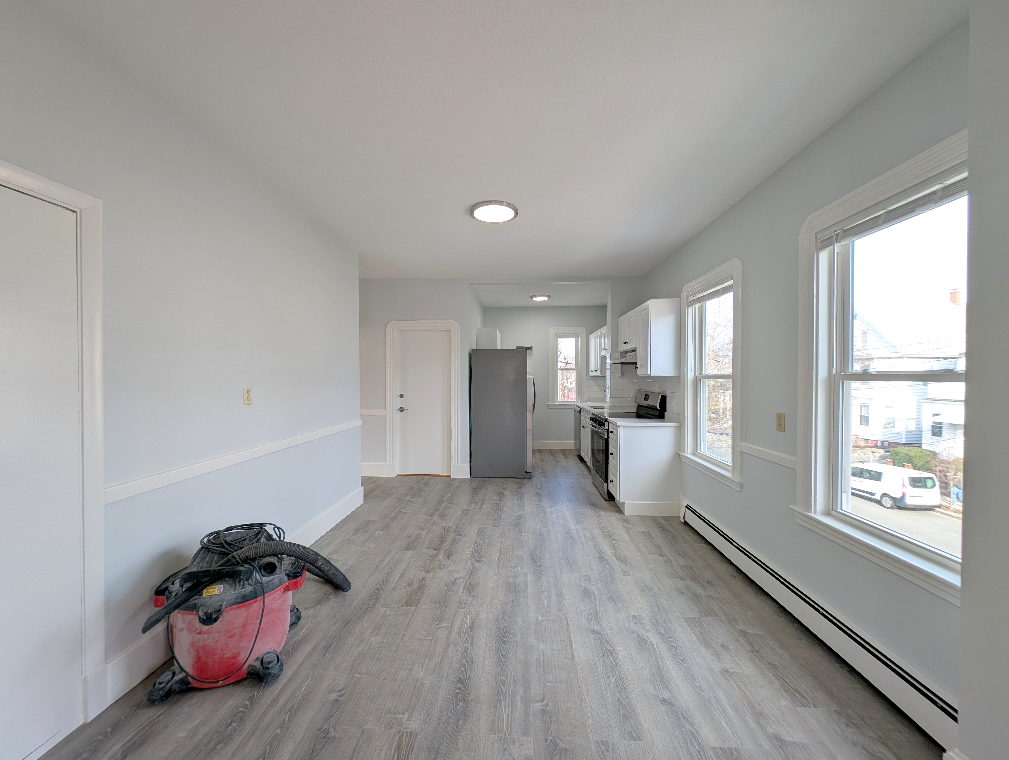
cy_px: 380
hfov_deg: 110.5
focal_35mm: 12
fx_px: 350
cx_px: 504
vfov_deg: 94.6
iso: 41
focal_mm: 2.23
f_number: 1.95
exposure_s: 1/187
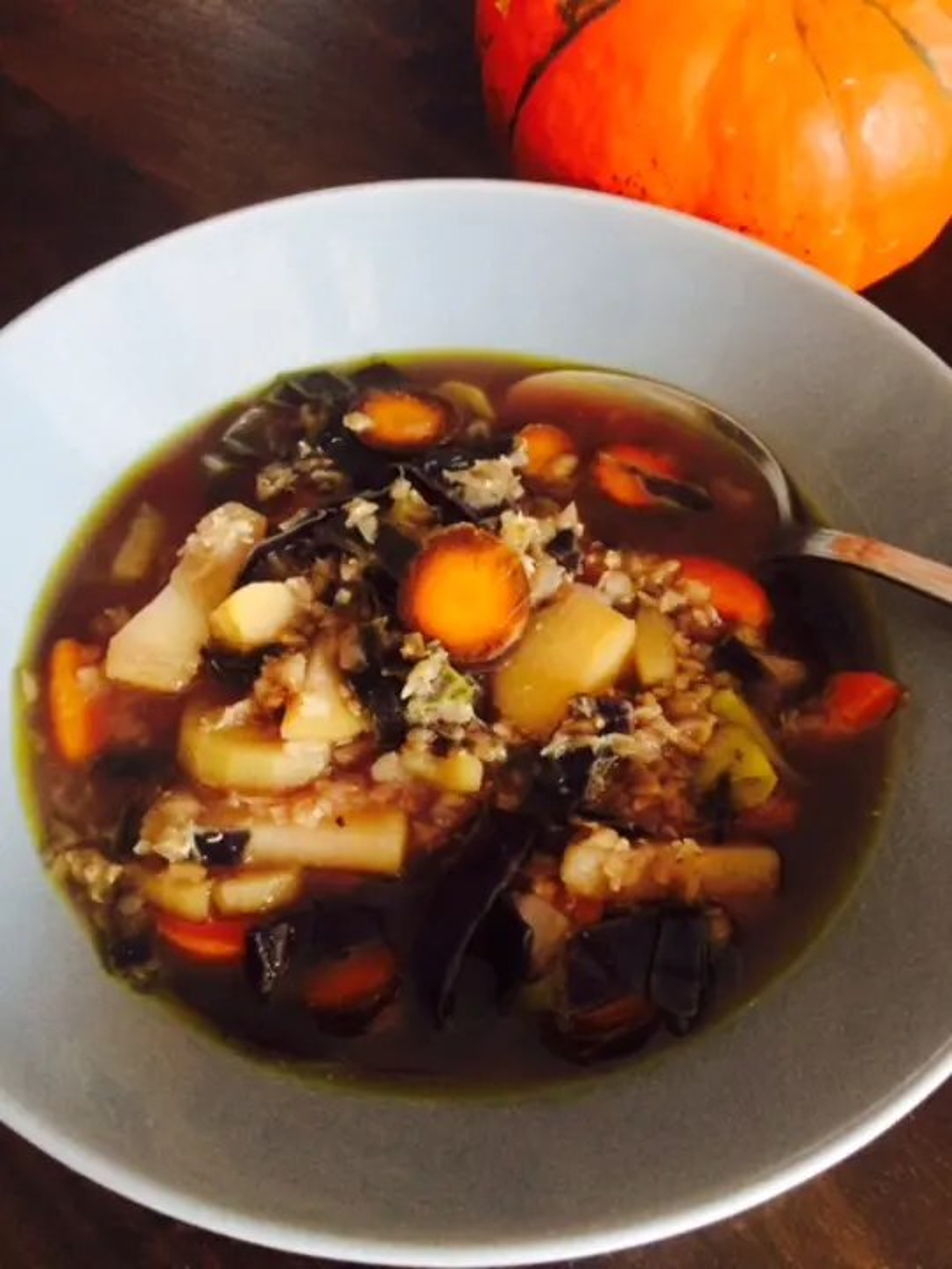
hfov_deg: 48.2
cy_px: 634
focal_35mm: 29
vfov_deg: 61.7
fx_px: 1063
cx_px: 476
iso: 320
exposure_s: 1/33
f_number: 2.2
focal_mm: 4.15
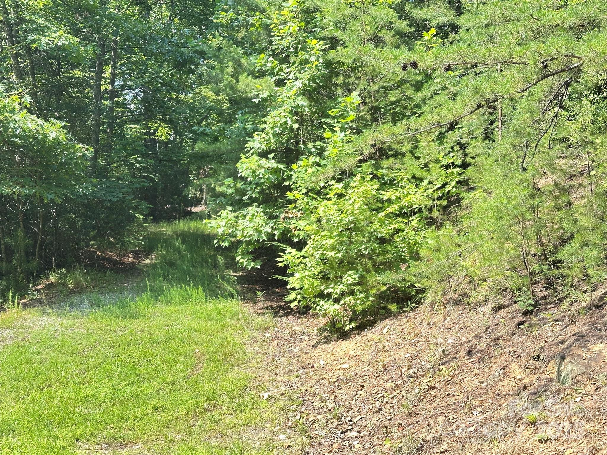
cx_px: 304
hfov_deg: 39.7
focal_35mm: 48
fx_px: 842
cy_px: 228
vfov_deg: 30.3
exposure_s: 1/216
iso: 64
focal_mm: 6.86
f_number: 1.78
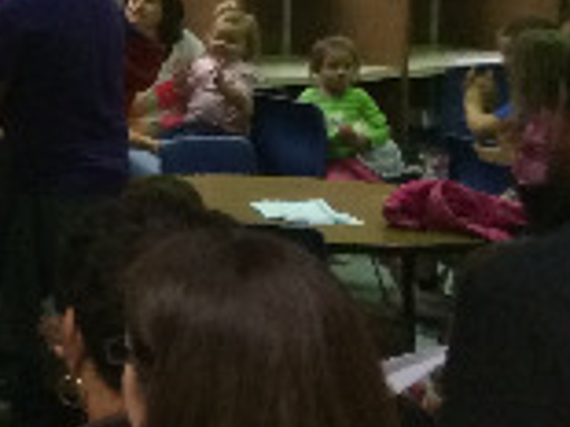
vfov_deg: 9.8
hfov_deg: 11.1
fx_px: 2468
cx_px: -794
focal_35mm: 150
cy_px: -52
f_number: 2.2
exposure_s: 1/30
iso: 200
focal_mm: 4.15
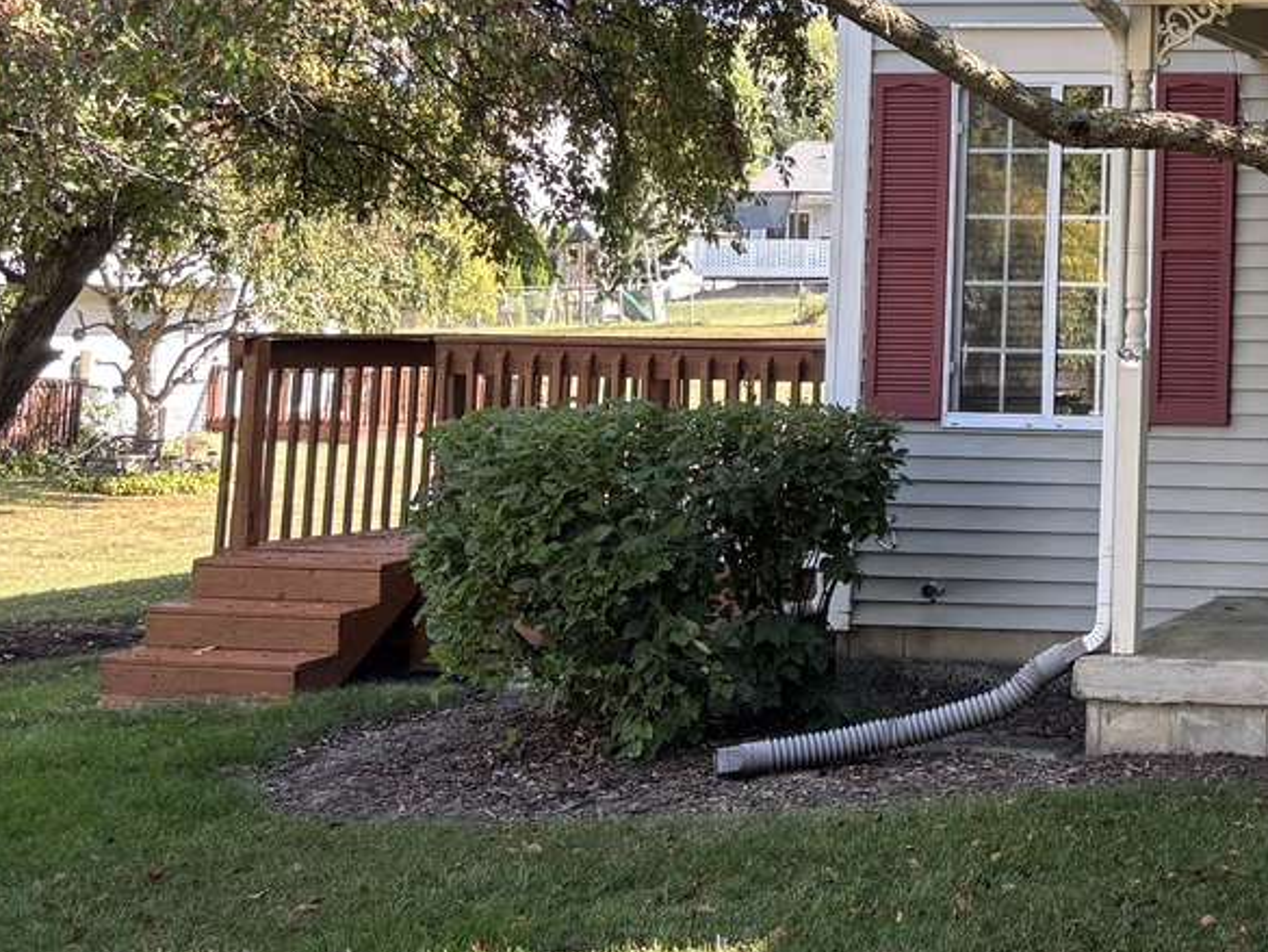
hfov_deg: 26.9
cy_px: 145
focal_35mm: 64
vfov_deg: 22.5
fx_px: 2345
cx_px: 1502
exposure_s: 1/173
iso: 40
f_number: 1.6
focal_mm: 5.96
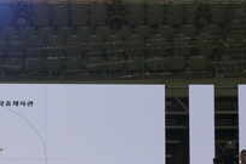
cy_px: 116
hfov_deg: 8.3
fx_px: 1662
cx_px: -103
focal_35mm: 243
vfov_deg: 5.6
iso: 320
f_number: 5.6
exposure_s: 1/100
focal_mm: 55
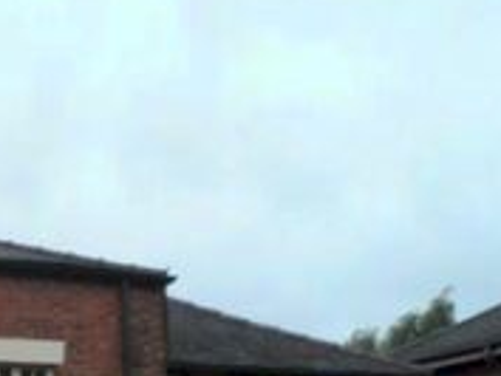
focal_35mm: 95
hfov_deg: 17.6
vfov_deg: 14.7
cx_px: -337
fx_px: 1376
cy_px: 522
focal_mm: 4
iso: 120
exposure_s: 1/750
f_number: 3.2
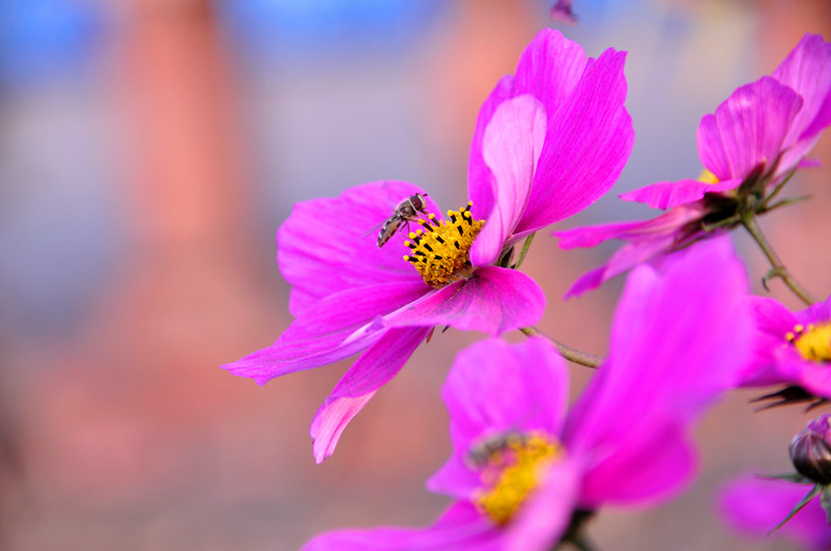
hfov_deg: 6.9
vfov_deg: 4.6
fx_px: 6915
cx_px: 416
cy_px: 276
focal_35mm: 300
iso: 200
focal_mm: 200
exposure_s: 1/60
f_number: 6.3
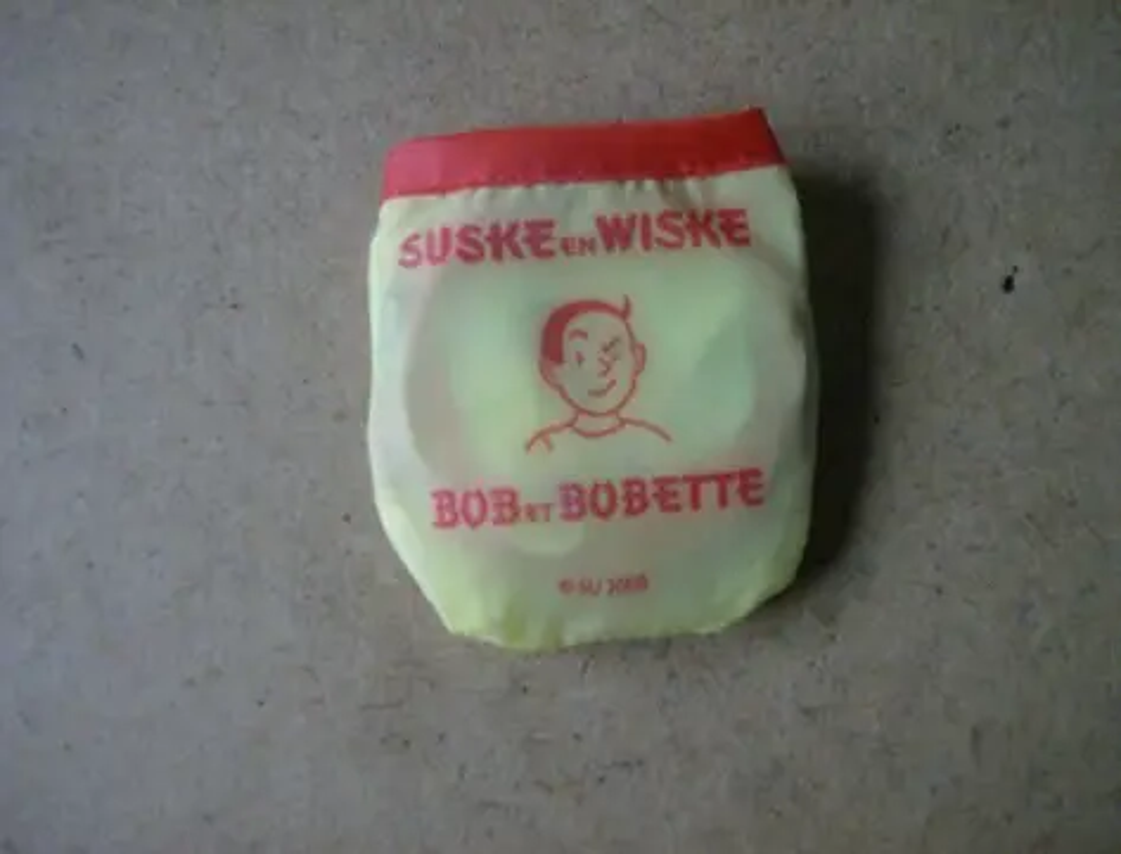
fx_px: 1172
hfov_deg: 51.1
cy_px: 427
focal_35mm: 36
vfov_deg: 40.0
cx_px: 560
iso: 158
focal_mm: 6
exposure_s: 1/64
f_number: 2.8
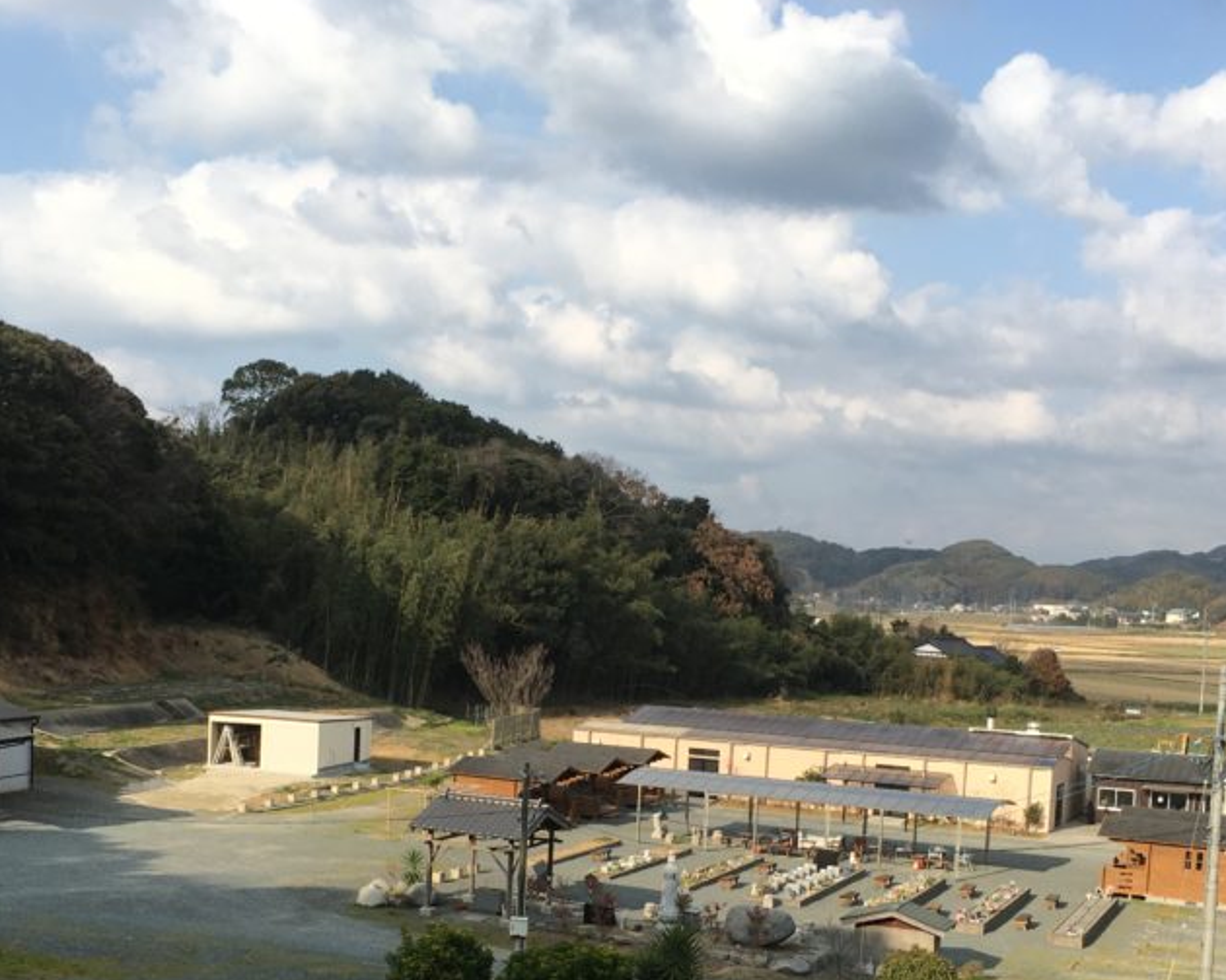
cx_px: 557
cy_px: 716
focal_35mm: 46
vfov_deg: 32.2
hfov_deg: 40.3
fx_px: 1669
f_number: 2.2
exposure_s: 1/1183
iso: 25
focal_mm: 4.15
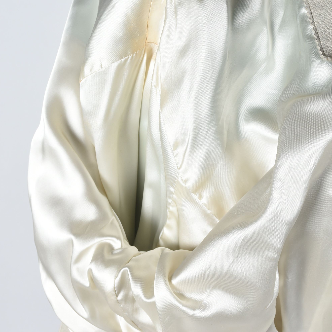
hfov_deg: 22.5
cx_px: 166
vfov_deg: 22.4
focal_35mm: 77
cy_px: 127
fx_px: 836
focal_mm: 40
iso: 200
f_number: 11
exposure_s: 1/125
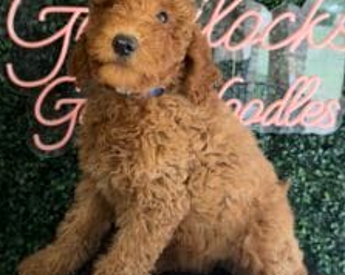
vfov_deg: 35.5
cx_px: 159
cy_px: 111
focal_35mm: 42
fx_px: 428
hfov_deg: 43.8
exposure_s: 1/30
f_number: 1.78
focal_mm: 6.76
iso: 800
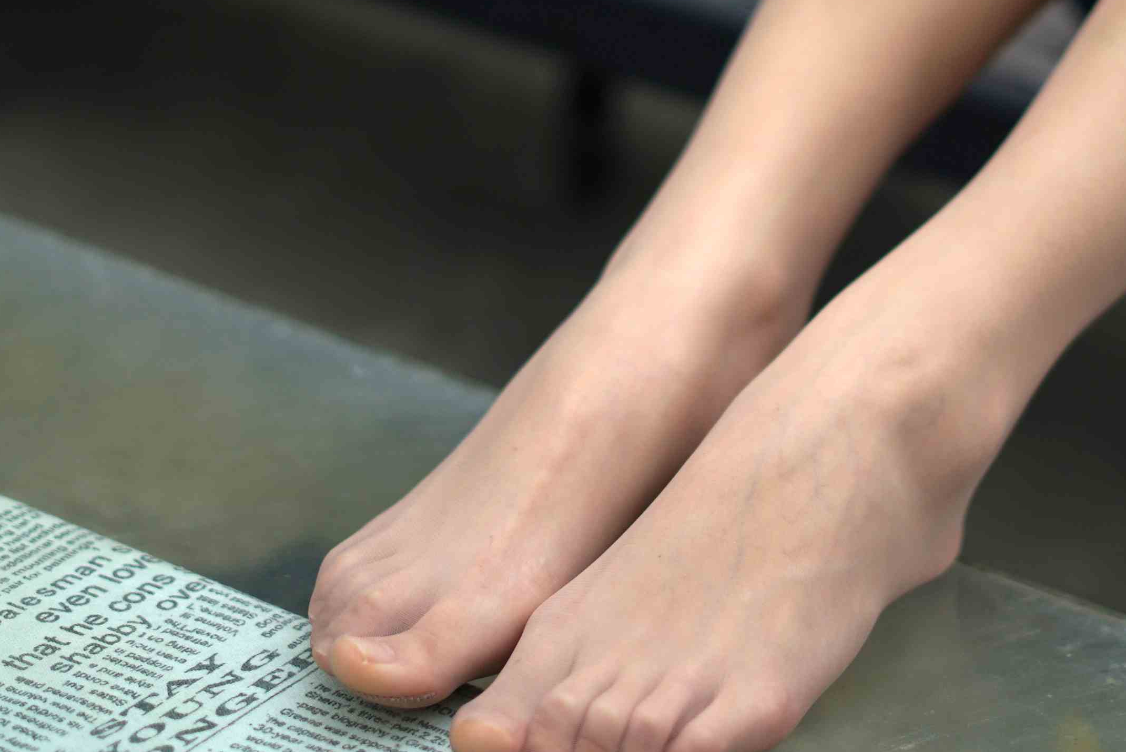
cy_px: 308
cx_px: 834
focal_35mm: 99
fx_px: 3098
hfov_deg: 20.5
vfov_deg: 13.8
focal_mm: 50
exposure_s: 1/2000
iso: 64
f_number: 1.8
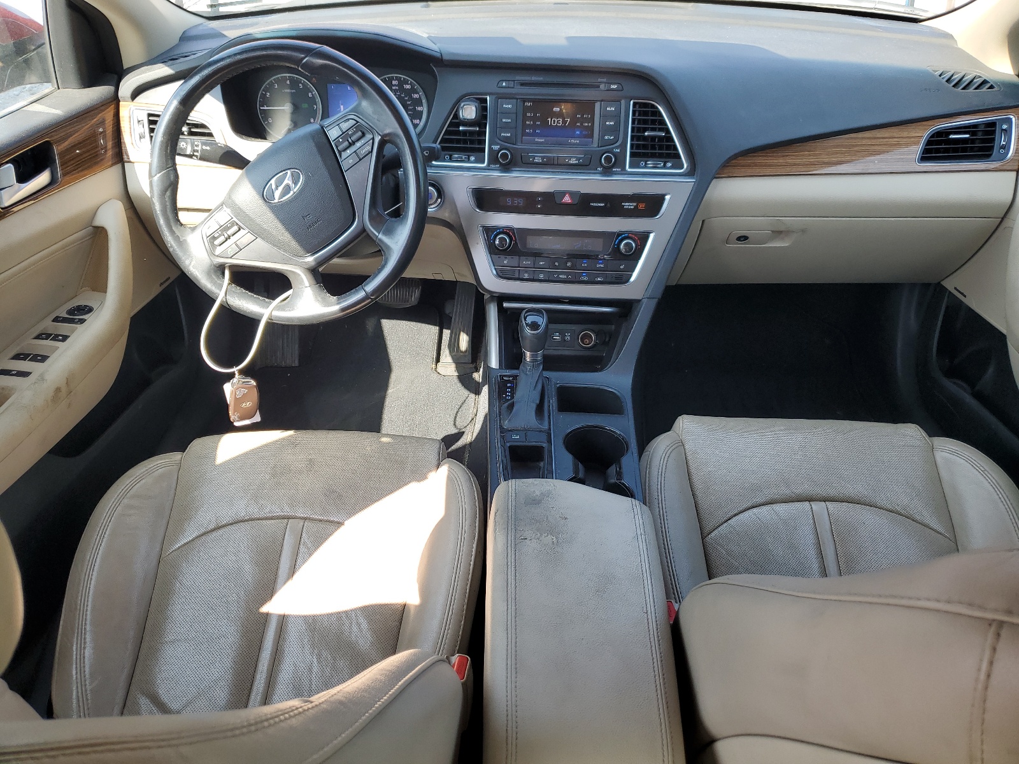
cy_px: 382
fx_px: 765
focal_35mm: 26
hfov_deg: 67.3
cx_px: 510
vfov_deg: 53.1
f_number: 1.5
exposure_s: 1/233
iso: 50
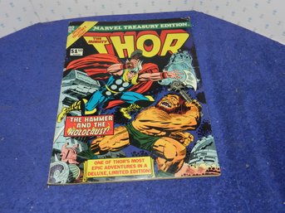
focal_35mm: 28
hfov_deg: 63.5
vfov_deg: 49.7
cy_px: 106
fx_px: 230
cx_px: 142
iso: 200
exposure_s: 1/30
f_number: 3.6
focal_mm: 5
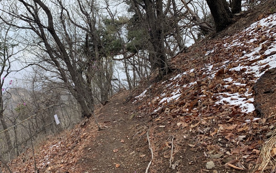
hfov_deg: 54.8
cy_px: 103
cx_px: 108
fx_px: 263
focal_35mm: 35
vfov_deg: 36.2
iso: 25
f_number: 1.8
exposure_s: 1/783
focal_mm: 4.25
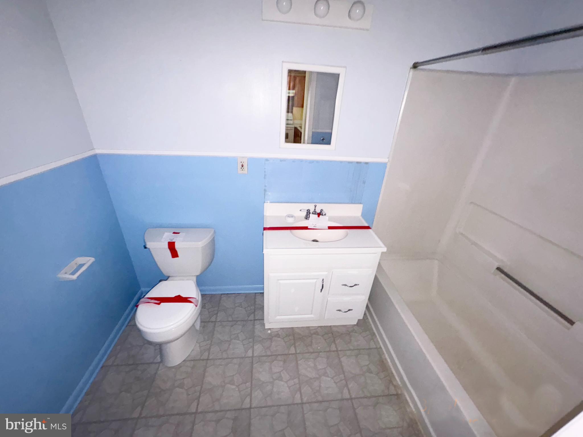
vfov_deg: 85.7
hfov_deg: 102.1
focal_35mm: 14
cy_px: 218
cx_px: 292
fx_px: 236
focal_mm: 2.22
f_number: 2.2
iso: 125
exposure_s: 1/30
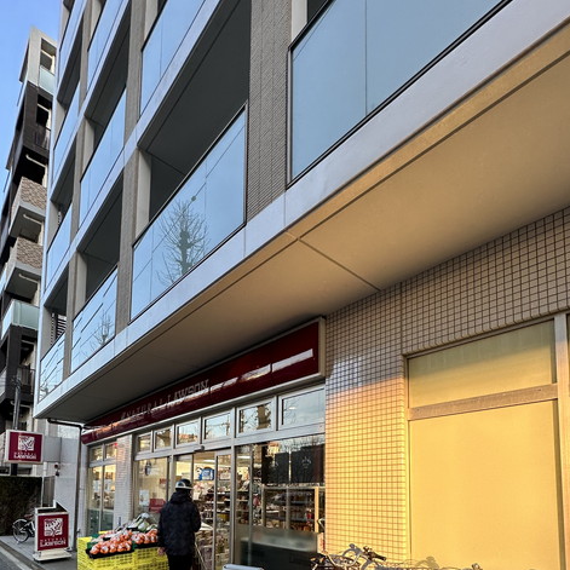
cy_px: 465
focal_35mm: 21
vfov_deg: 65.0
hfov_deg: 72.1
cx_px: 265
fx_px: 391
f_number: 2.2
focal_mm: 2.22
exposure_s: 1/99
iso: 40
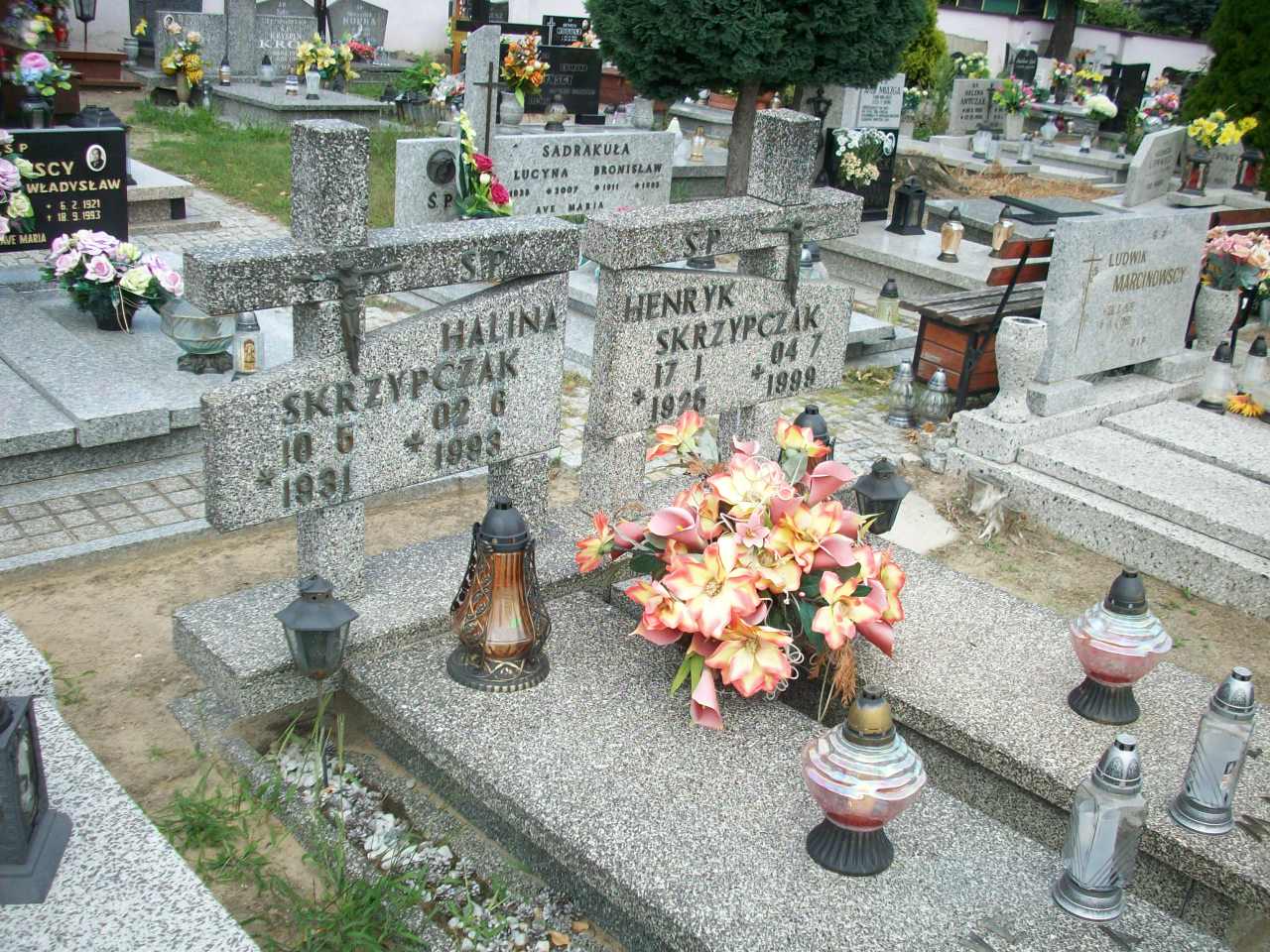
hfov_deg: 50.1
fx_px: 1357
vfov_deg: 38.7
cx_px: 635
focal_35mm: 37
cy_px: 476
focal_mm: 6.2
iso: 80
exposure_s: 1/587
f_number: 2.8
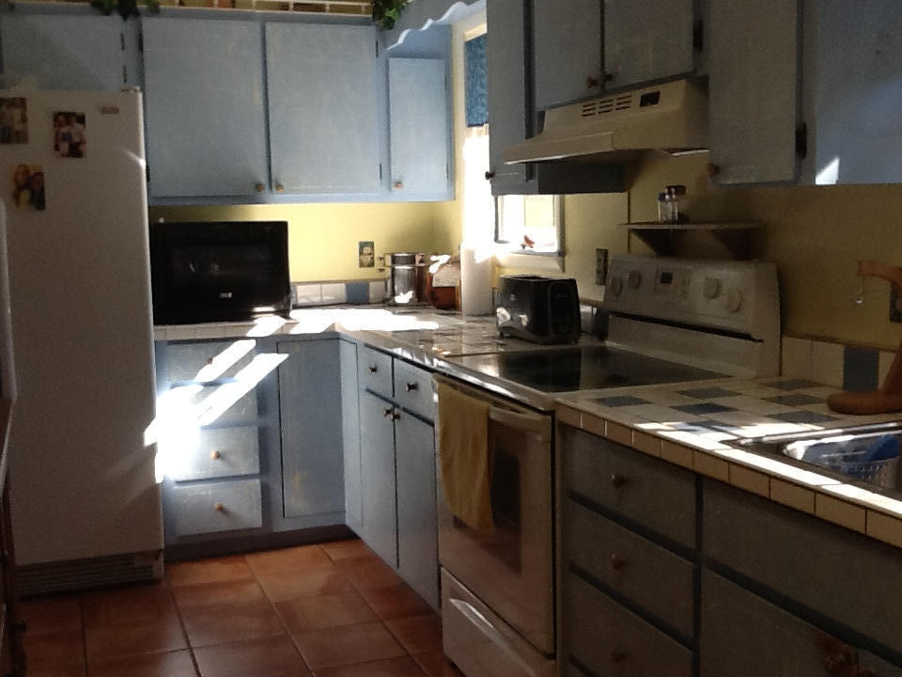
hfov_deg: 42.9
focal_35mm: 44
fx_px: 1147
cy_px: 338
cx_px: 451
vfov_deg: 32.9
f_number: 2.4
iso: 50
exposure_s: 1/60
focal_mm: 2.03
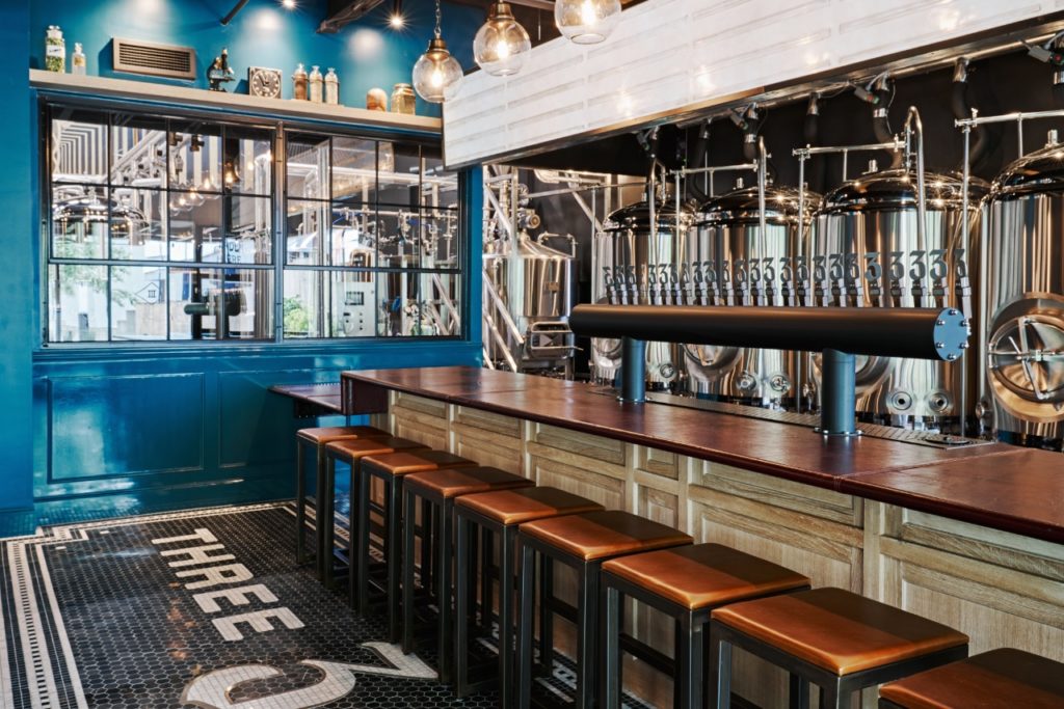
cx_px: 532
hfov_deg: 60.3
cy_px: 354
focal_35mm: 31
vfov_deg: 42.3
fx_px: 916
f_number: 9
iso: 160
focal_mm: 31
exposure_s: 2
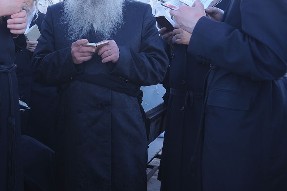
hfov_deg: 28.7
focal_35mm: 70
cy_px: 55
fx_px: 557
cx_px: 93
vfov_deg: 19.3
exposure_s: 1/250
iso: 320
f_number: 4
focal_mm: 24
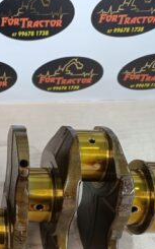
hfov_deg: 22.5
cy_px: 175
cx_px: -41
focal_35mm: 52
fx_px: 352
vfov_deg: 38.2
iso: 774
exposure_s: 1/120
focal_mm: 6.14
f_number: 1.65
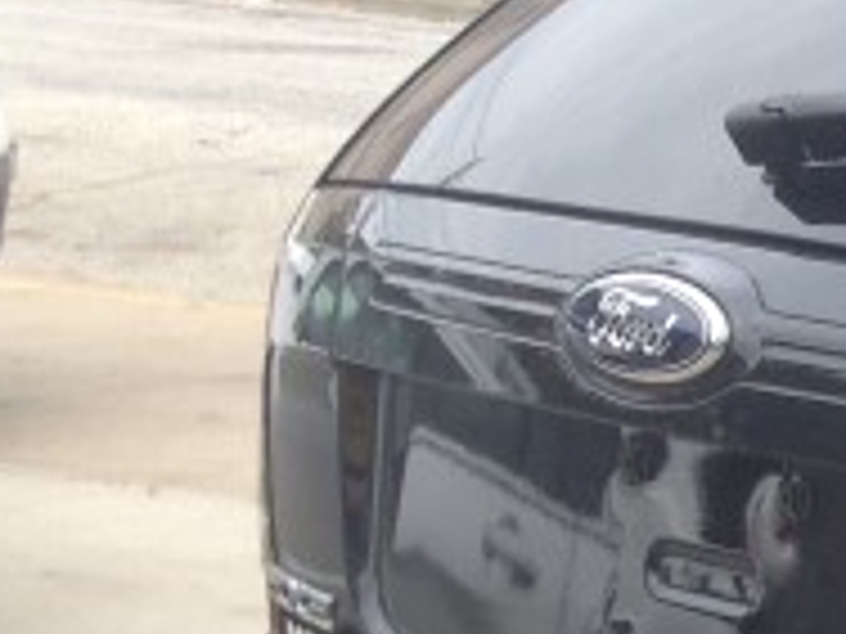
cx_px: 2133
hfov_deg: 9.6
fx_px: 4399
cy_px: 949
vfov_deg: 8.1
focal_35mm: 180
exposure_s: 1/310
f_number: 2.4
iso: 50
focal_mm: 4.12
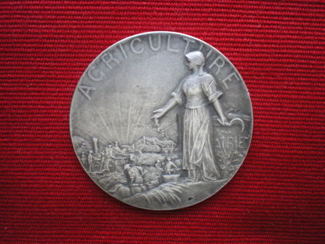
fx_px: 357
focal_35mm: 38
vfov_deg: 37.7
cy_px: 122
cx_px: 162
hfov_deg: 49.0
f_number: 3.1
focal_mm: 6.3
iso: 400
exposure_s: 1/40
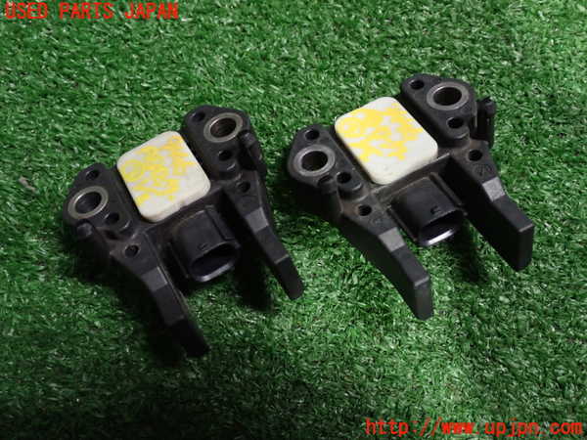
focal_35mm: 38
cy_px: 220
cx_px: 294
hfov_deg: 49.0
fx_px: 644
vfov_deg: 37.7
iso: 800
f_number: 2.7
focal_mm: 6.83
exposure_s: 1/30
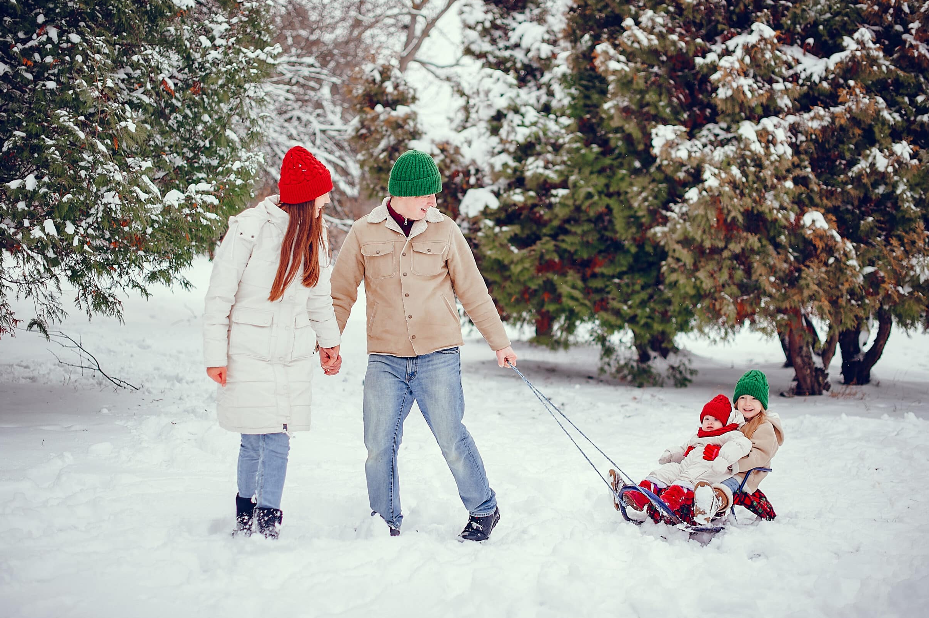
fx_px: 1367
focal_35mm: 53
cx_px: 447
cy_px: 292
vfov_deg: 25.5
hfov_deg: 37.5
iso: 200
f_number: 1.8
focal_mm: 50
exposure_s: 1/1250
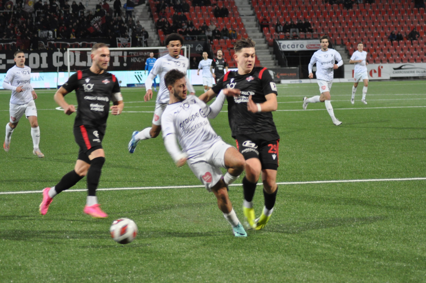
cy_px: 142
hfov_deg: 14.4
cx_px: 213
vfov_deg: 9.6
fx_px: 1684
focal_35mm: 142
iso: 1600
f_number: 4
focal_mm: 95
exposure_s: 1/200
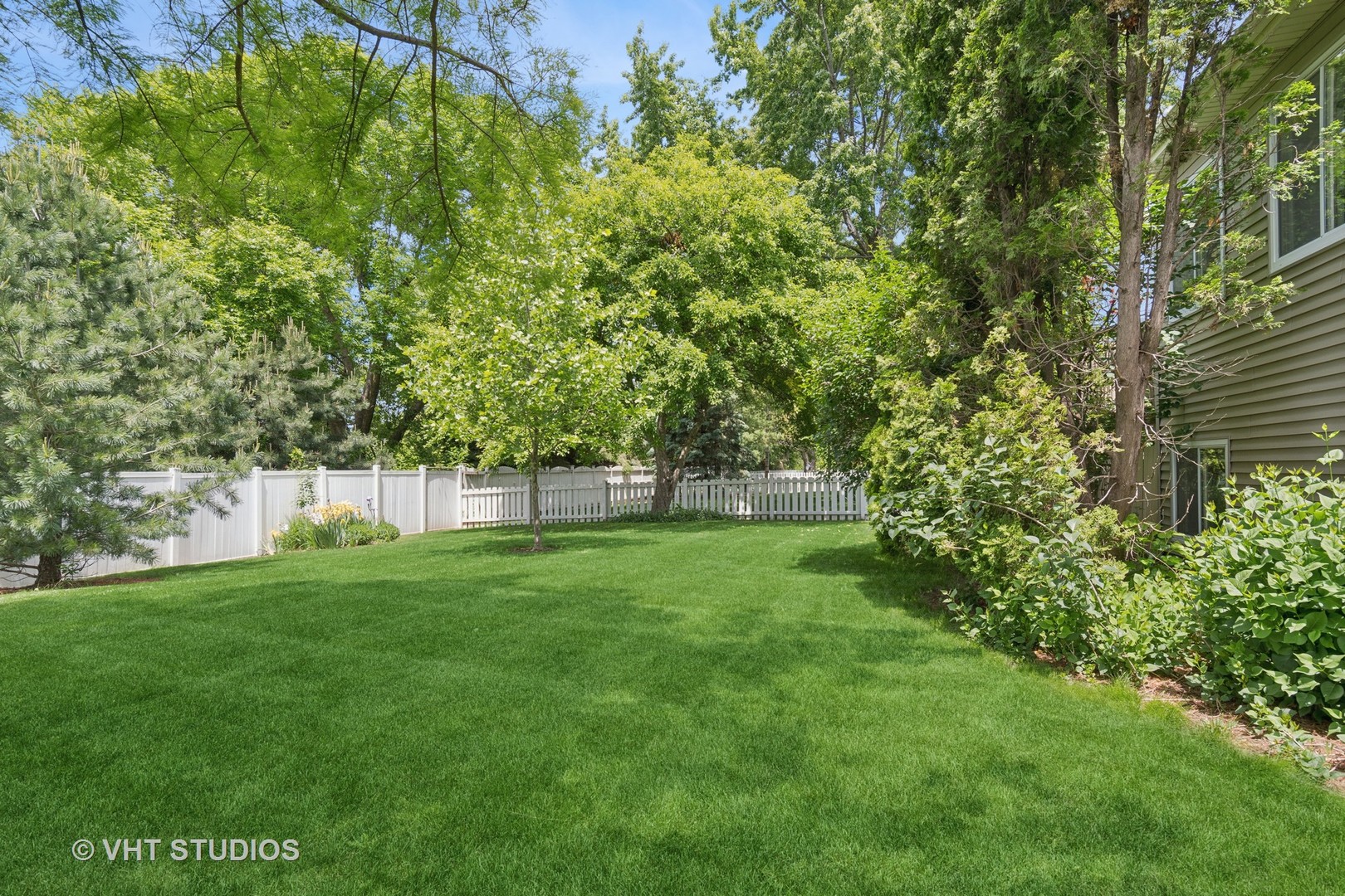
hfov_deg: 90.0
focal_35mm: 18
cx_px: 672
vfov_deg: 67.4
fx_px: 672
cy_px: 448
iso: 200
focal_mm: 12
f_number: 8
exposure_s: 1/160
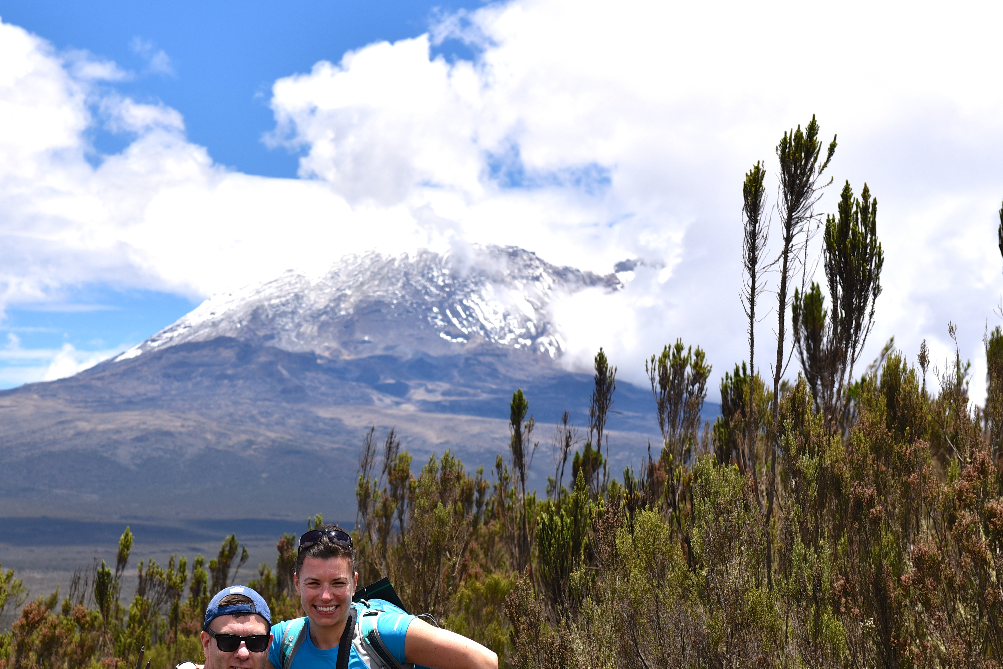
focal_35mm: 88
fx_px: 2452
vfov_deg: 15.5
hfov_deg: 23.0
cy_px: 435
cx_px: 313
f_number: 7.1
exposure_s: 1/800
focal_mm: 62
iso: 200
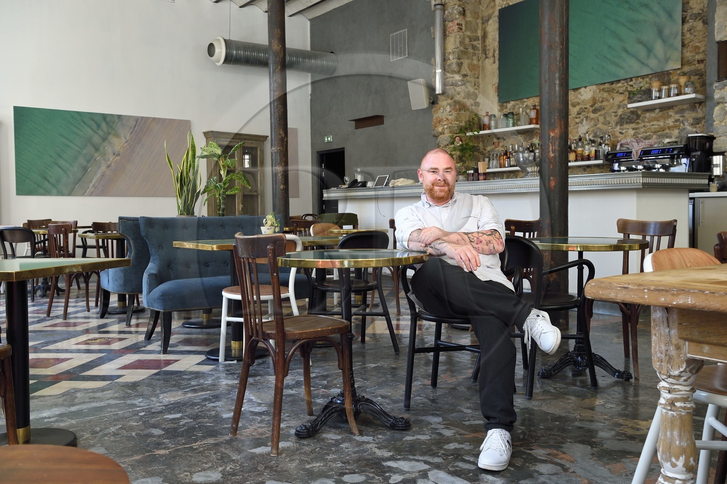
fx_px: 686
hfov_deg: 55.8
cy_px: 242
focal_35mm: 34
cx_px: 364
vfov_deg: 38.9
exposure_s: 1/125
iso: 800
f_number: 5.6
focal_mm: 34
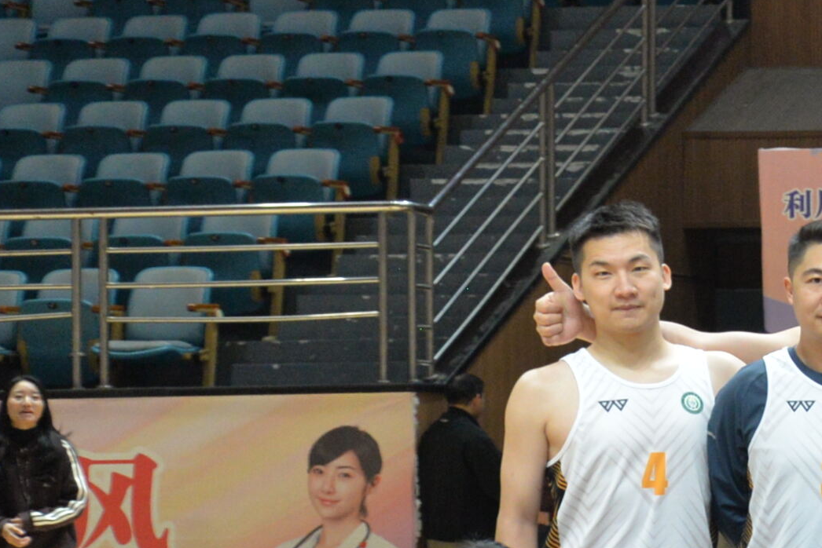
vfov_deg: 9.9
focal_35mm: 138
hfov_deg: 12.8
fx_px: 3152
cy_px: 356
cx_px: 1702
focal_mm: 32
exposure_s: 1/100
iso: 1800
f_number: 5.6
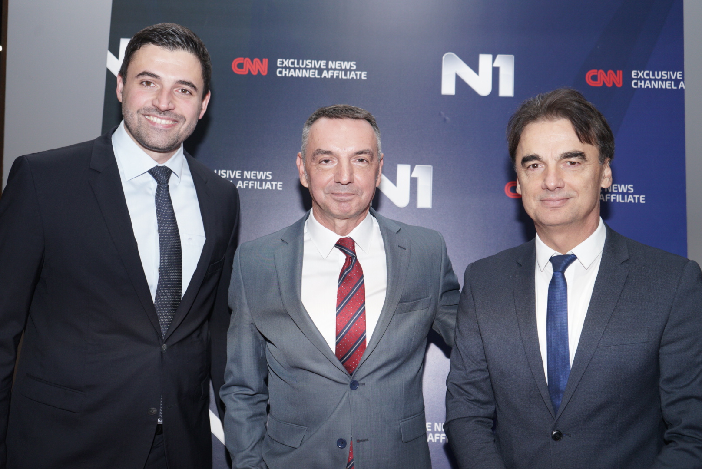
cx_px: 351
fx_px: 781
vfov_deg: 33.5
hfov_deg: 48.4
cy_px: 234
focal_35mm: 40
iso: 1000
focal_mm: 40
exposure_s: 1/160
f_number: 4
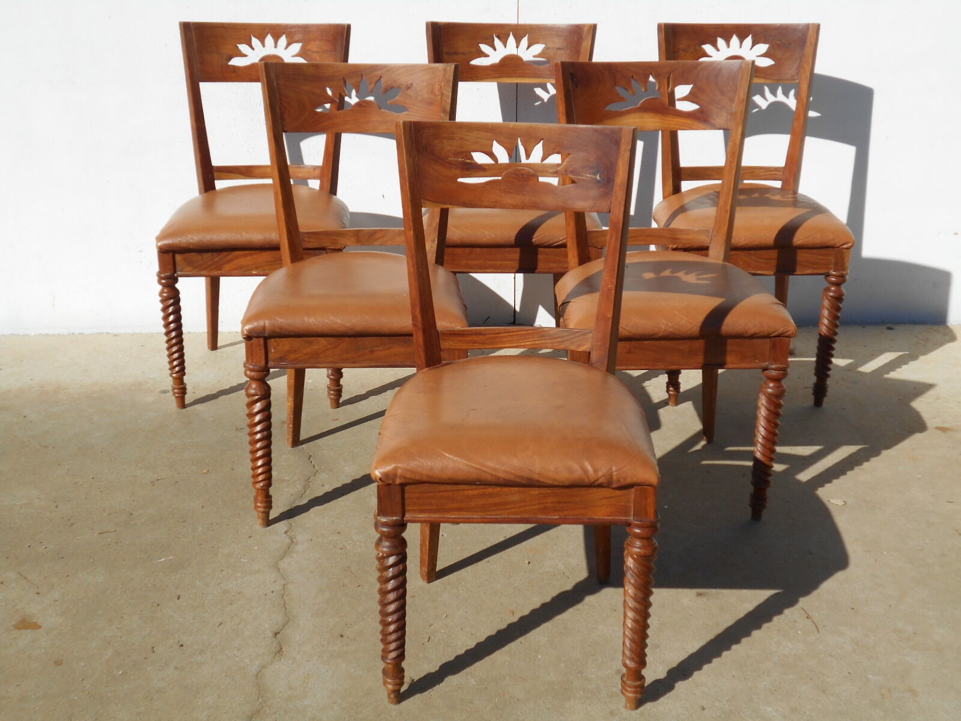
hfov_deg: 38.2
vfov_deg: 29.1
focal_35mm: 50
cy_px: 360
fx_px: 1388
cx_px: 480
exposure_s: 1/640
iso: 80
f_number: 4.5
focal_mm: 8.8
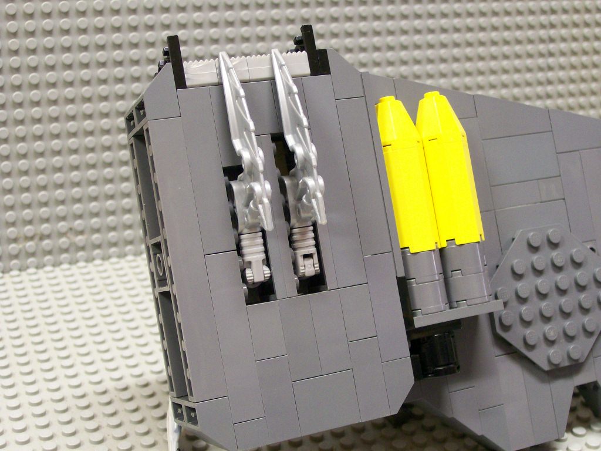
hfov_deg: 34.3
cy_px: 226
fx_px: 972
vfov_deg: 26.1
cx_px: 300
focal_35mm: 56
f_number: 3.4
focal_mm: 9.4
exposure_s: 1/8.21
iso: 160
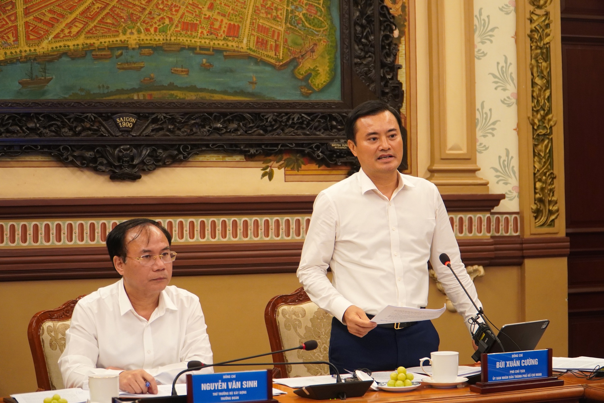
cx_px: 302
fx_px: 1233
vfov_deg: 18.6
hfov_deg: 27.5
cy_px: 202
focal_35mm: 74
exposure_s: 1/80
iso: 1250
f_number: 4
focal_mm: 49
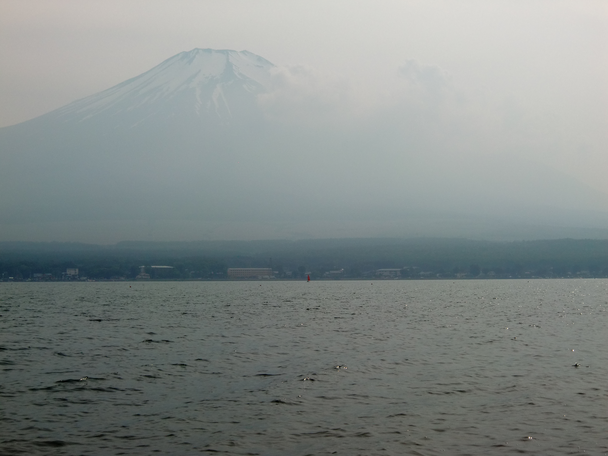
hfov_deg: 29.8
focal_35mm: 65
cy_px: 228
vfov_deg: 22.6
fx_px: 1142
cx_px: 304
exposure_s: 1/320
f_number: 10.1
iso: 64
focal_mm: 11.6
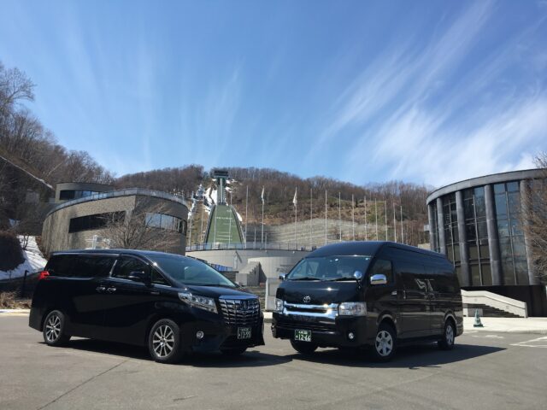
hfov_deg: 61.7
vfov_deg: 48.2
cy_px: 205
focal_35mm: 29
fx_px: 458
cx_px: 274
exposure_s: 1/1538
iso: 25
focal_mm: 4.15
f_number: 2.2
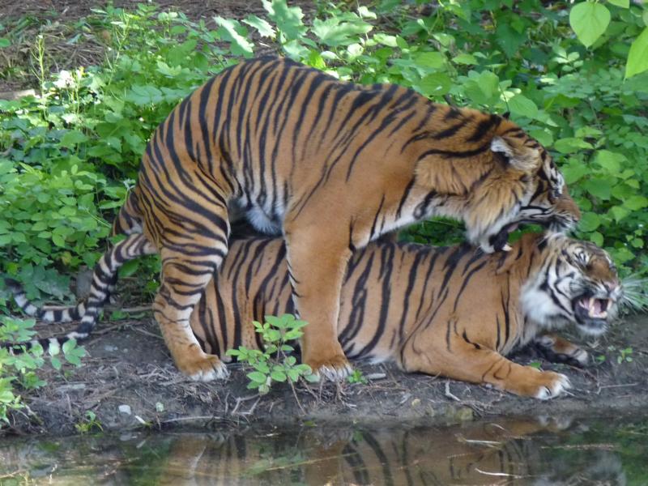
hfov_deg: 6.0
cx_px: 324
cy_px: 243
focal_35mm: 333
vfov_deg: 4.5
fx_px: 6234
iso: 400
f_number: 3.7
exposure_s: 1/125
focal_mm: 41.9
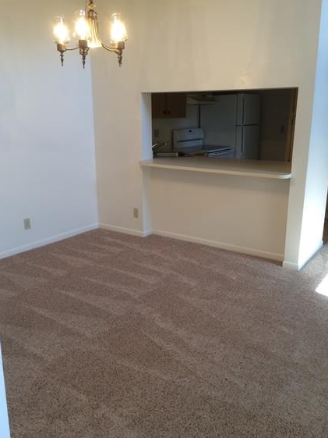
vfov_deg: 58.3
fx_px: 392
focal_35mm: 31
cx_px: 166
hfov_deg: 45.5
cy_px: 218
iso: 50
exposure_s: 1/30
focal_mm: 4.15
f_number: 2.2
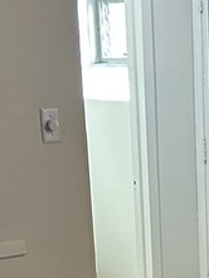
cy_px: 394
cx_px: 263
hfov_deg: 11.4
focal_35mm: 127
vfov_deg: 14.6
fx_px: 1021
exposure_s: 1/60
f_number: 1.5
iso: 250
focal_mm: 5.7
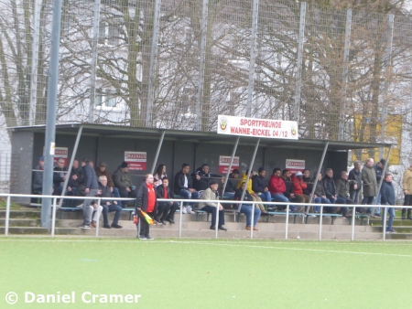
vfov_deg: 6.4
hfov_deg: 8.6
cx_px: 206
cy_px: 154
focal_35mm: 231
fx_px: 2751
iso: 400
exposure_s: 1/50
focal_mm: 41.4
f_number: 5.6
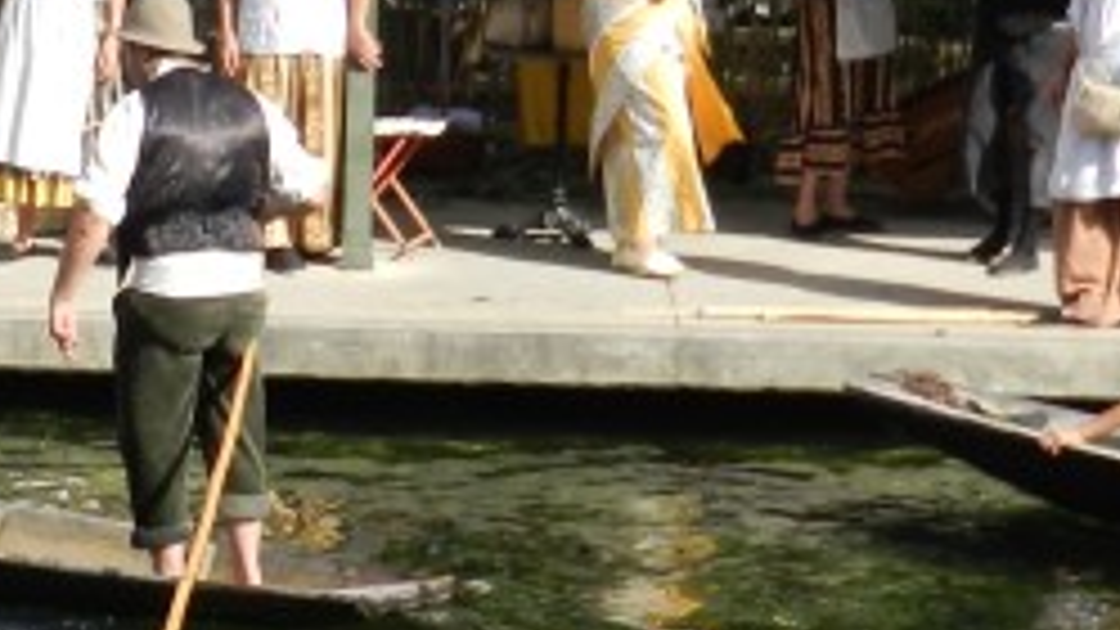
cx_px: -360
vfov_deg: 7.5
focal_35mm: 161
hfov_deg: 12.9
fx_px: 4781
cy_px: 351
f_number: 4.2
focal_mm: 8.1
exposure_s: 1/640
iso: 160
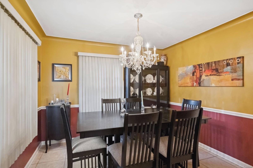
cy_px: 84
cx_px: 126
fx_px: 133
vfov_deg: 64.5
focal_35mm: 19
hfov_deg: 86.9
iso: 4500
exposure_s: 1/125
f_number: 8
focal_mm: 19
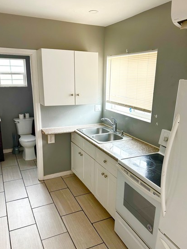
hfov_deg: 49.7
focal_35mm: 28
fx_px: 202
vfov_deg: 63.4
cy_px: 132
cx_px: 98
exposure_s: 1/97
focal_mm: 6.86
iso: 250
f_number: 1.78
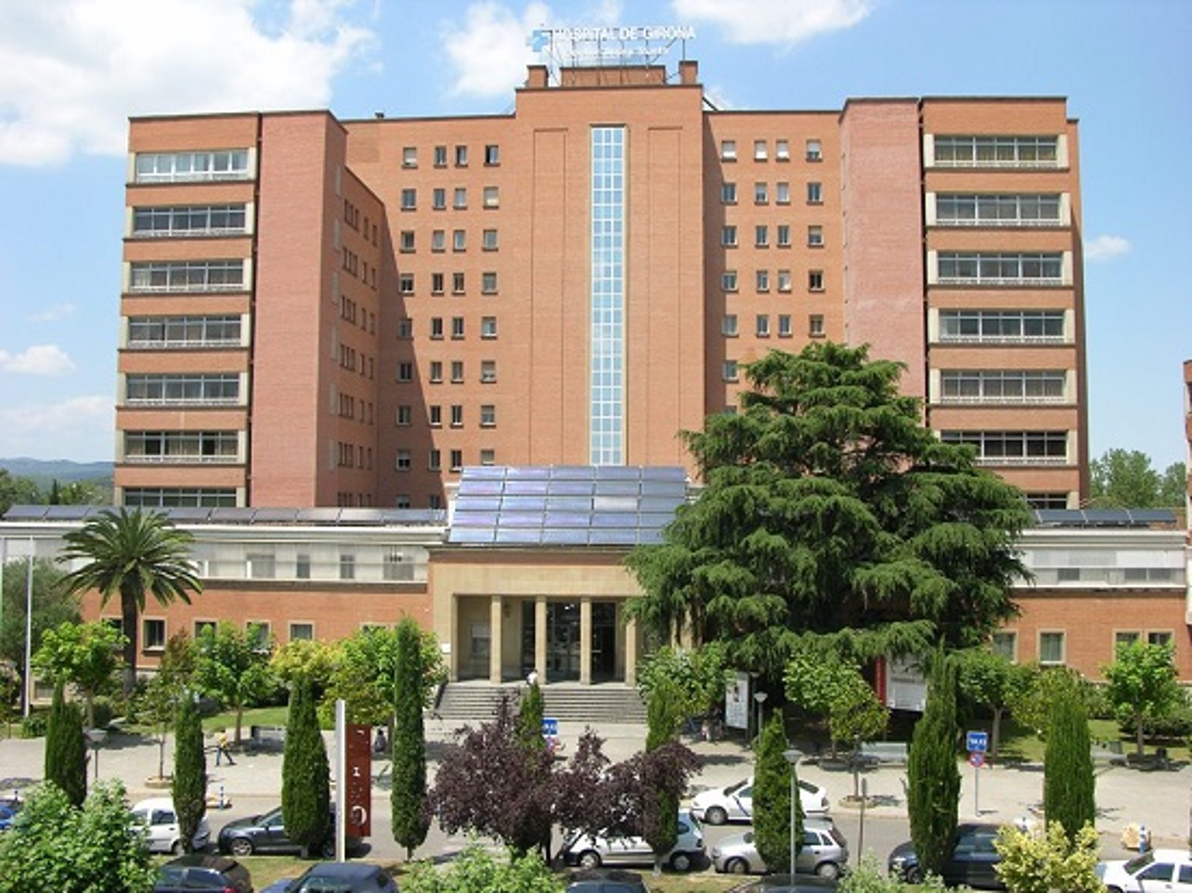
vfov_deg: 40.7
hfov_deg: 52.6
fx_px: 1205
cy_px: 446
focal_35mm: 35
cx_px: 596
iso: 50
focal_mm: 8.9
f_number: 5.6
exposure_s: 1/203
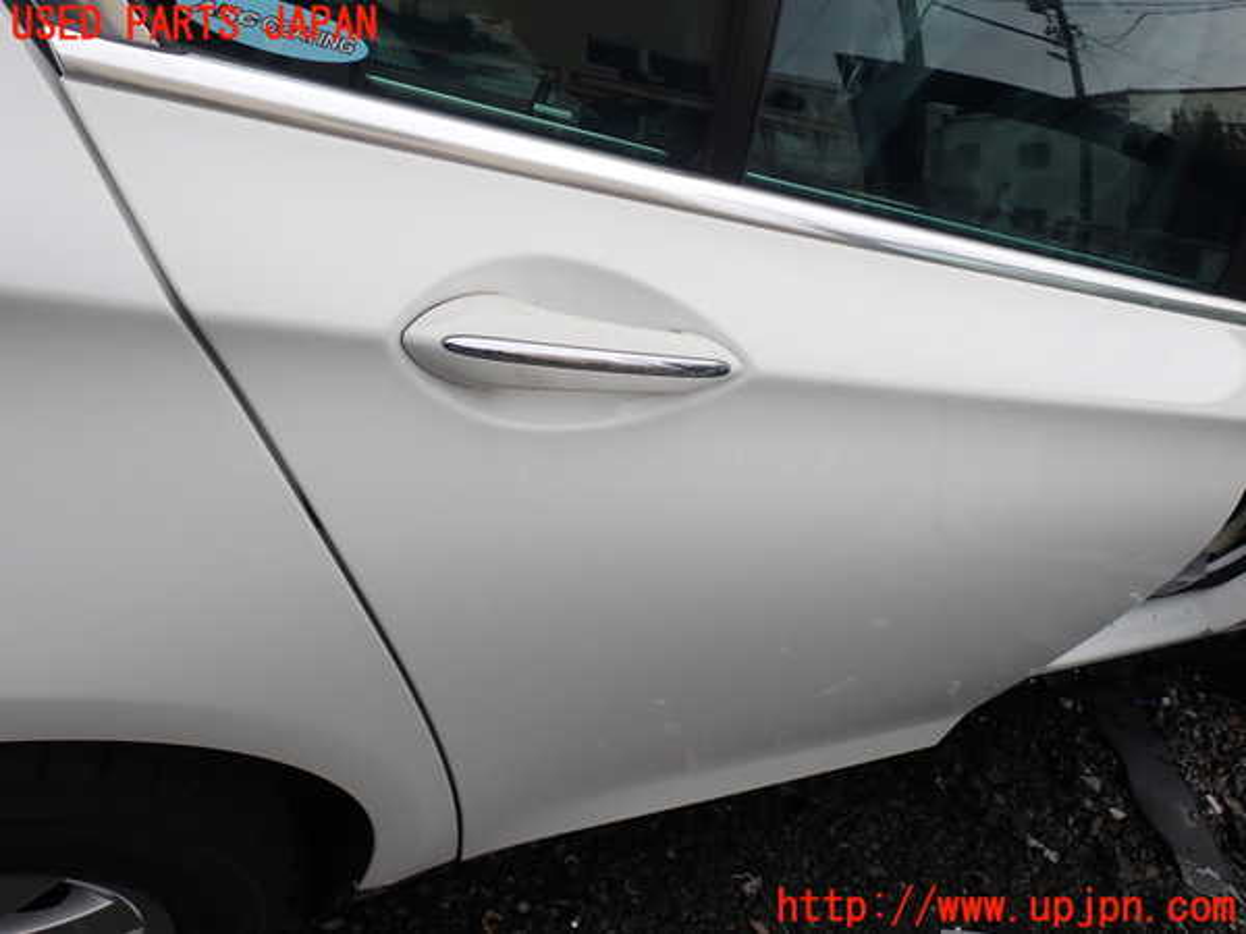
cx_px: 623
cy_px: 467
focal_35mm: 30
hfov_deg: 60.0
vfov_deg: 46.8
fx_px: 1080
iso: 100
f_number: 3.2
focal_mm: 5.4
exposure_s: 1/500
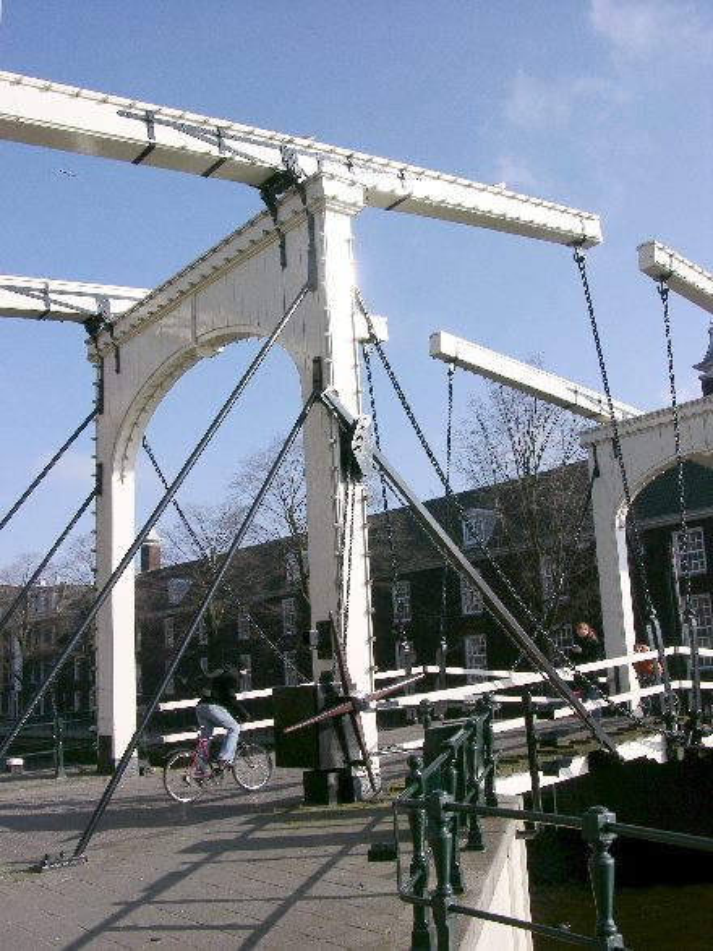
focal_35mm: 35
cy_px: 476
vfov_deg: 52.6
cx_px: 356
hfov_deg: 40.7
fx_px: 962
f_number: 8
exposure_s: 1/180
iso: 50
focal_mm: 8.9
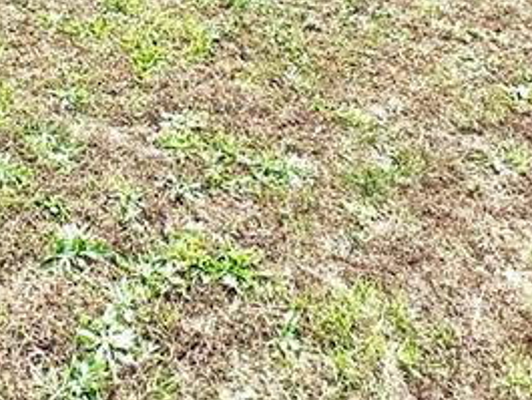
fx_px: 830
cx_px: -8
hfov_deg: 32.5
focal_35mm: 54
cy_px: -275
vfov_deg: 20.8
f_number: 2.2
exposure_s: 1/392
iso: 40
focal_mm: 2.22
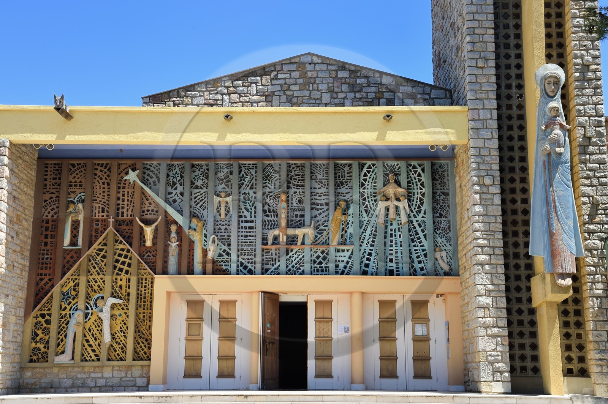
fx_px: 844
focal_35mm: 50
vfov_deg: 26.9
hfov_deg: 39.6
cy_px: 202
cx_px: 304
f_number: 10
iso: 200
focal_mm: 50
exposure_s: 1/250
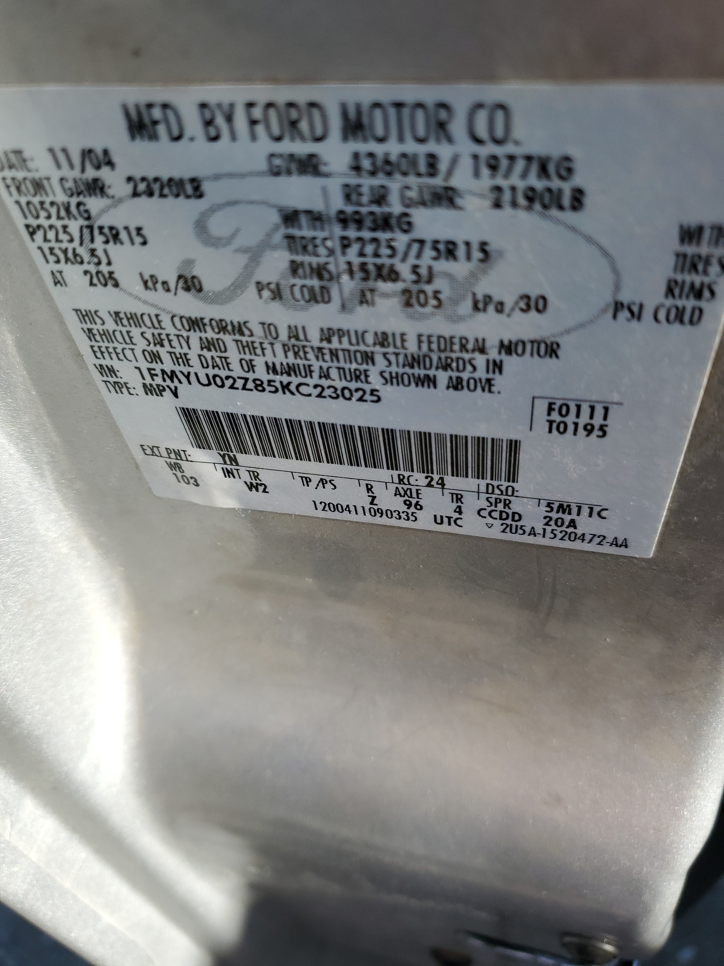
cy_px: 483
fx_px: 725
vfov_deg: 67.3
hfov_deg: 53.1
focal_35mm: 26
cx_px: 362
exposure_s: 1/1111
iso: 50
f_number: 1.5
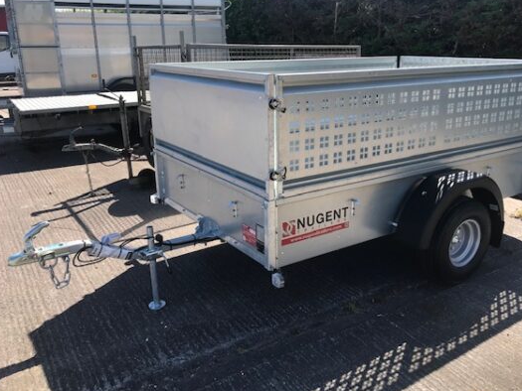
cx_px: 288
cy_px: 195
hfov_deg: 56.7
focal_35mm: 32
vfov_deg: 44.2
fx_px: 483
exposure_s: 1/1008
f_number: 1.8
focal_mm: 3.99
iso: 20
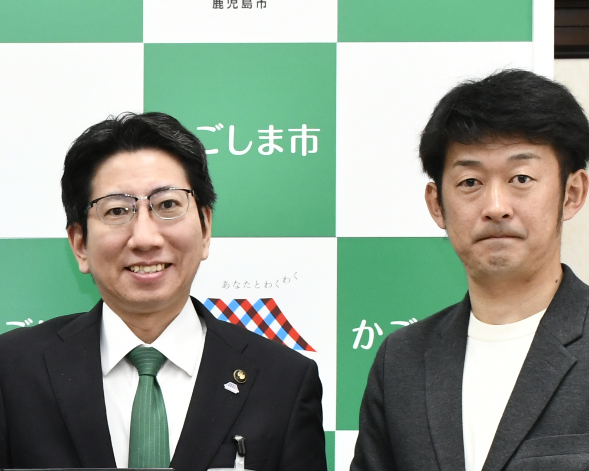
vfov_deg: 11.7
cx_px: -66
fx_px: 2266
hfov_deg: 14.5
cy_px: 492
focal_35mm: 130
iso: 1600
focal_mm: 30
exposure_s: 1/80
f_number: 8
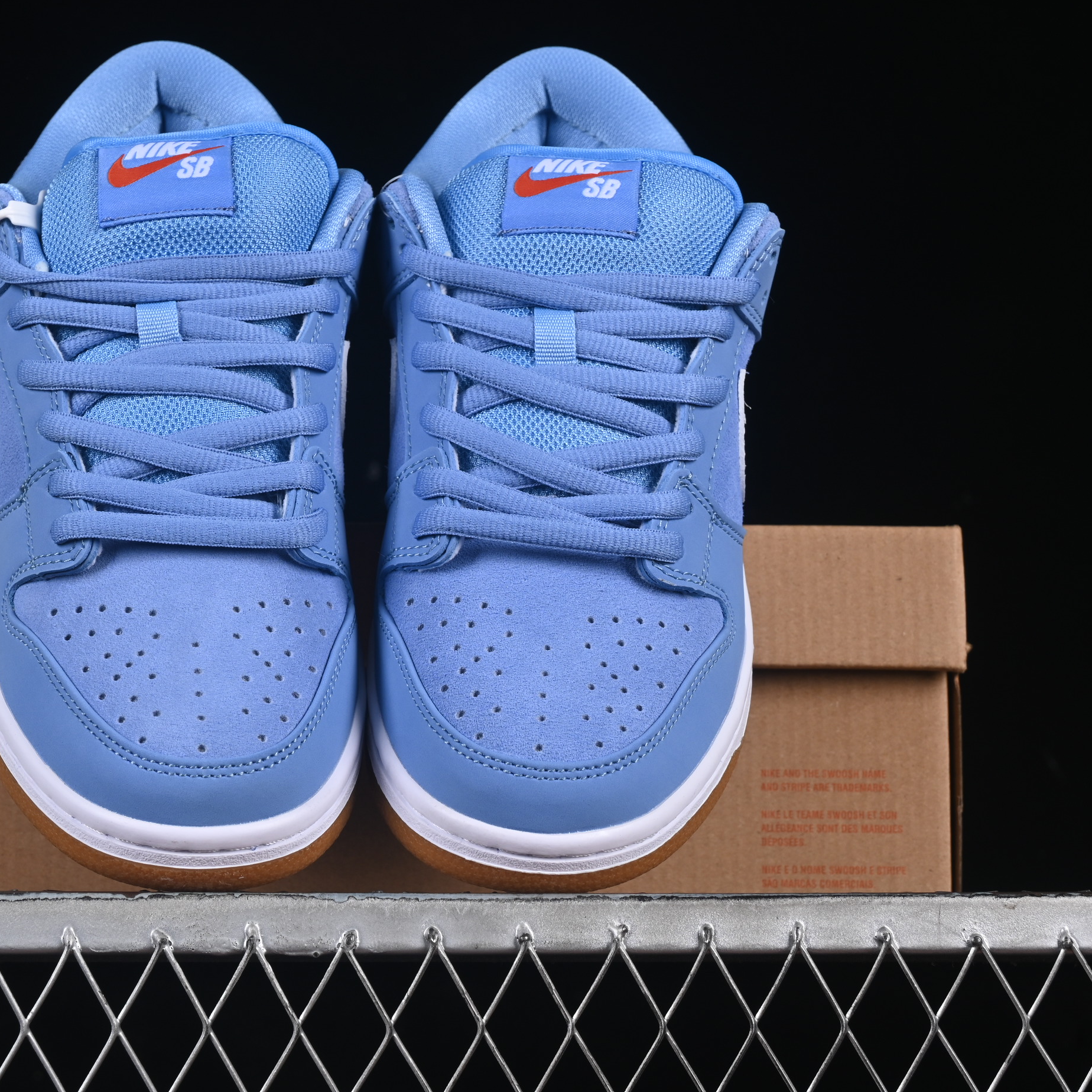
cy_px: 547
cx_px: 374
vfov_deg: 18.1
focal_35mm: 96
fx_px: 3426
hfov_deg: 18.1
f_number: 8
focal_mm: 50
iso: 160
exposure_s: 1/80
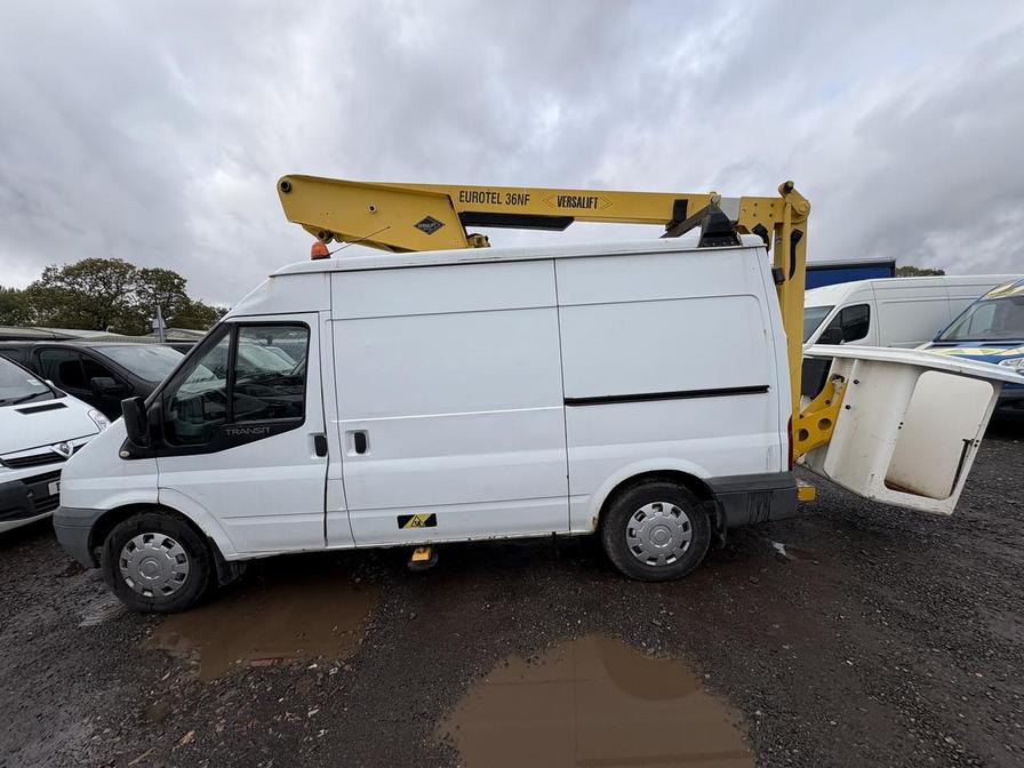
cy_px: 384
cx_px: 512
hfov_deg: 102.1
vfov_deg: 85.7
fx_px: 414
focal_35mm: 14
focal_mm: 2.22
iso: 40
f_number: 2.2
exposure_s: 1/840
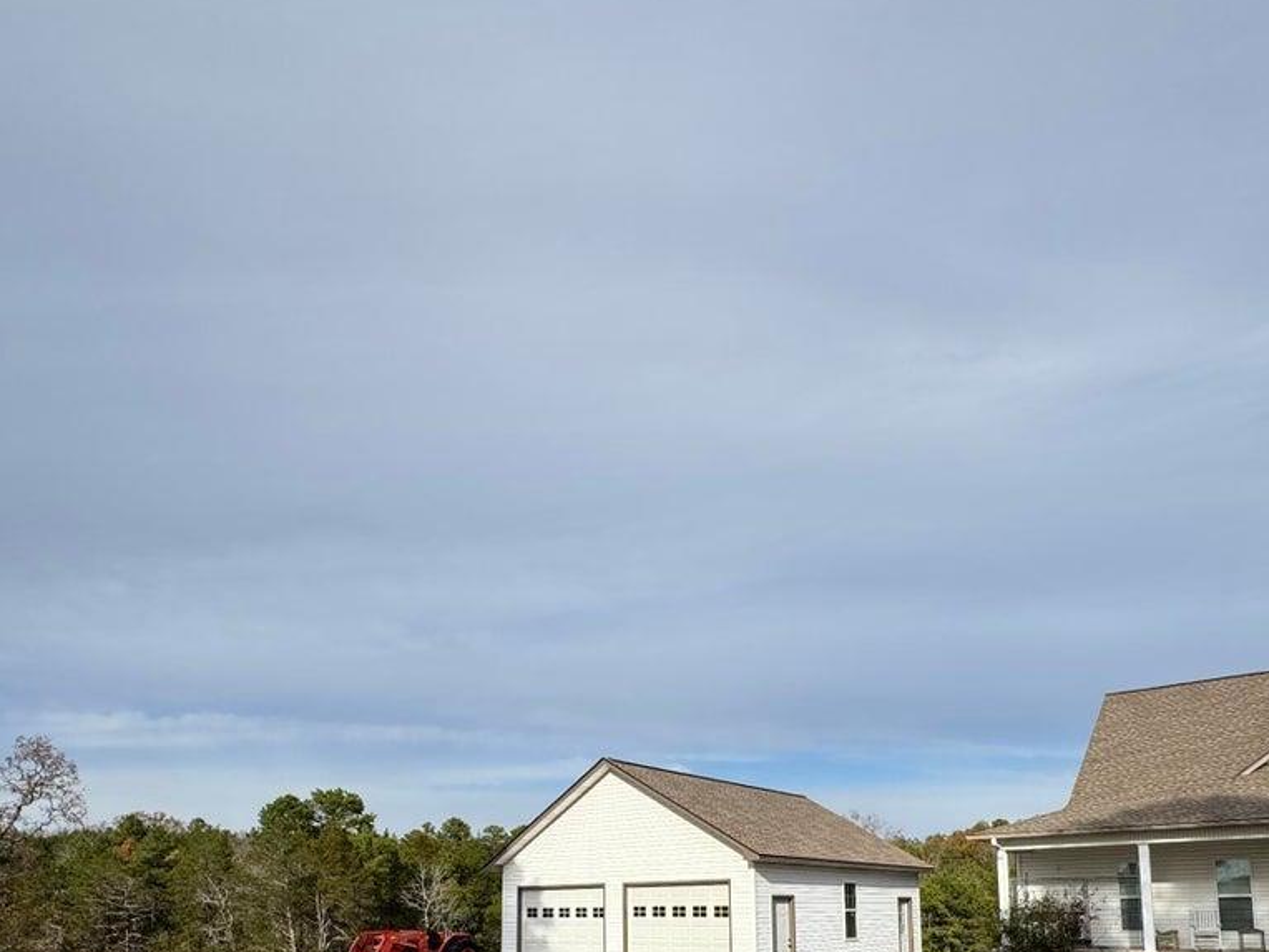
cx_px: 654
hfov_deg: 69.4
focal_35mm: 25
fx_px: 916
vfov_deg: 50.2
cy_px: 812
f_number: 2.2
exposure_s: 1/2584
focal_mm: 2.22
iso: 50
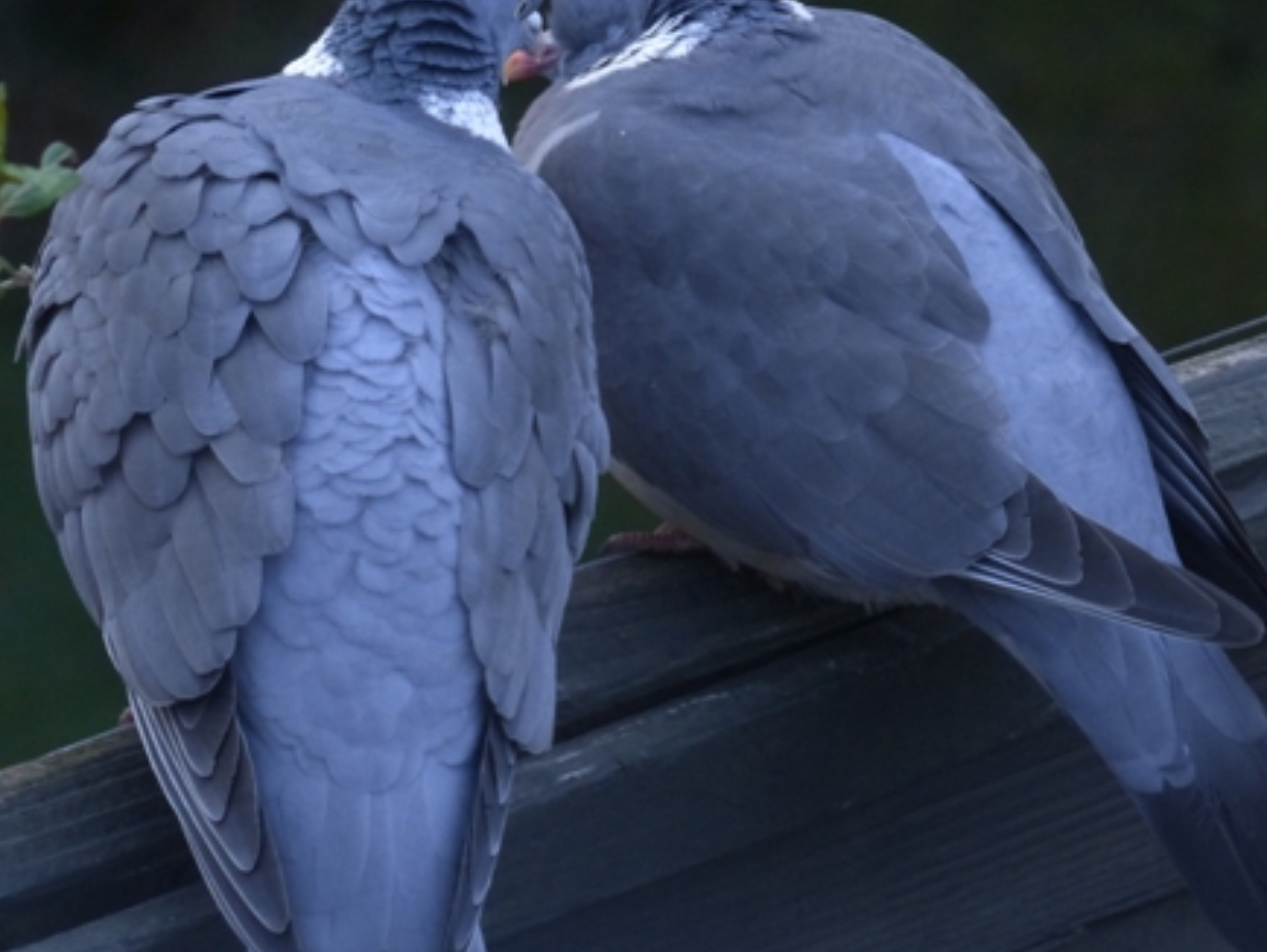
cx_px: 791
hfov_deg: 3.3
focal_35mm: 609
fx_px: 22303
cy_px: 494
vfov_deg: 2.4
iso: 400
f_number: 2.8
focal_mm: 74.3
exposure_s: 1/100
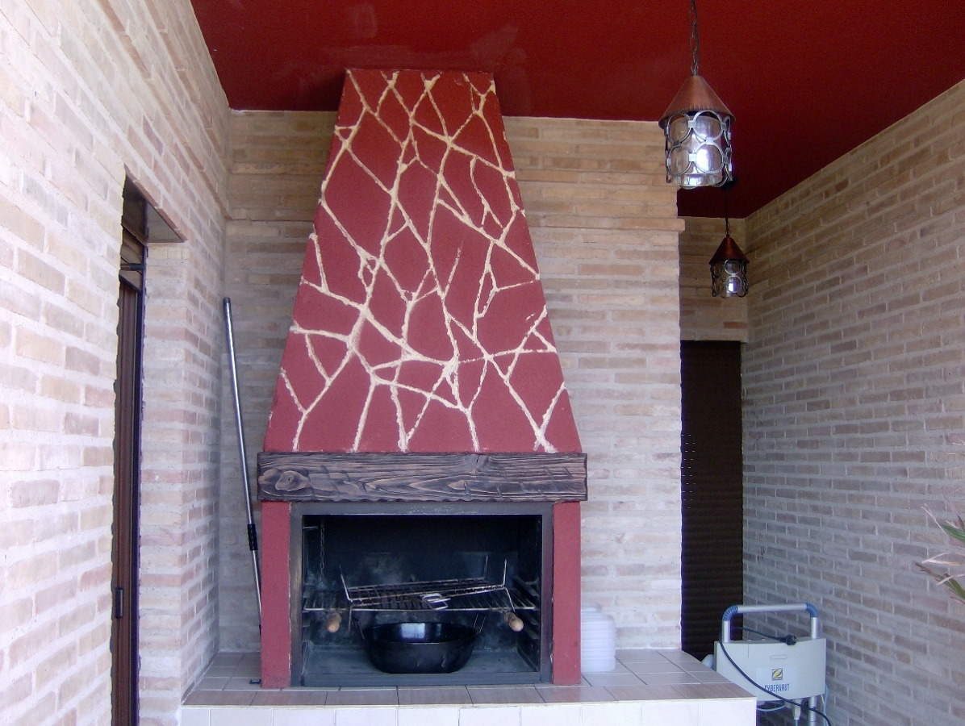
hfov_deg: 51.3
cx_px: 482
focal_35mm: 36
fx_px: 1005
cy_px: 363
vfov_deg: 39.7
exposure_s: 1/81
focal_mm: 6
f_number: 2.8
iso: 100
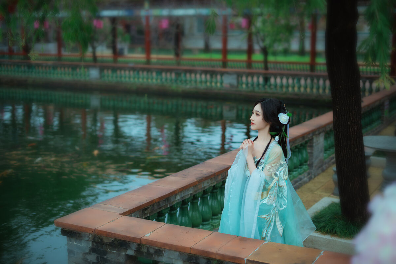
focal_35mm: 50
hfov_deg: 39.6
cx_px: 198
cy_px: 132
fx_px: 550
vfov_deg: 27.0
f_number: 2
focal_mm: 50
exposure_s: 1/320
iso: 500
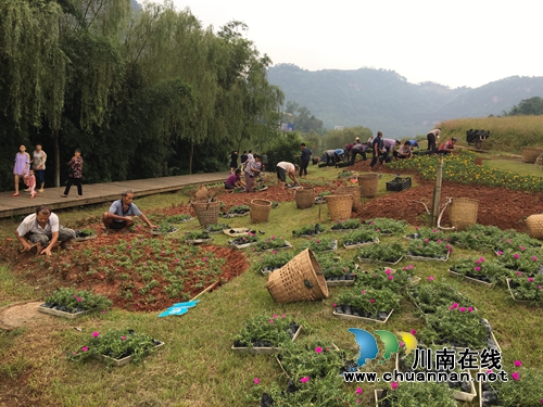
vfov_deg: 48.2
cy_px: 204
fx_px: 455
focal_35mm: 29
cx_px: 272
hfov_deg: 61.7
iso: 25
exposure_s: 1/232
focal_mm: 4.15
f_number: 2.2
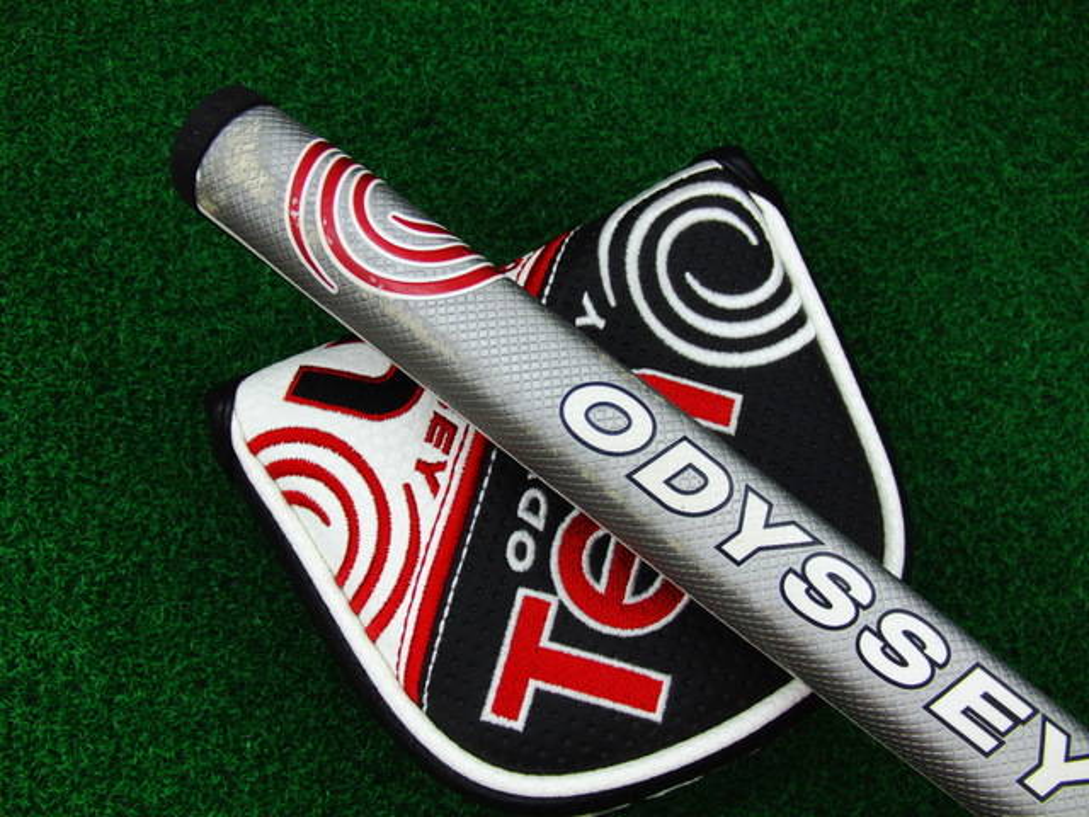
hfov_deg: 50.1
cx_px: 544
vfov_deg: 38.7
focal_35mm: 37
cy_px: 408
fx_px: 1164
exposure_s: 1/80
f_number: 3.6
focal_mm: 6.42
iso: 320
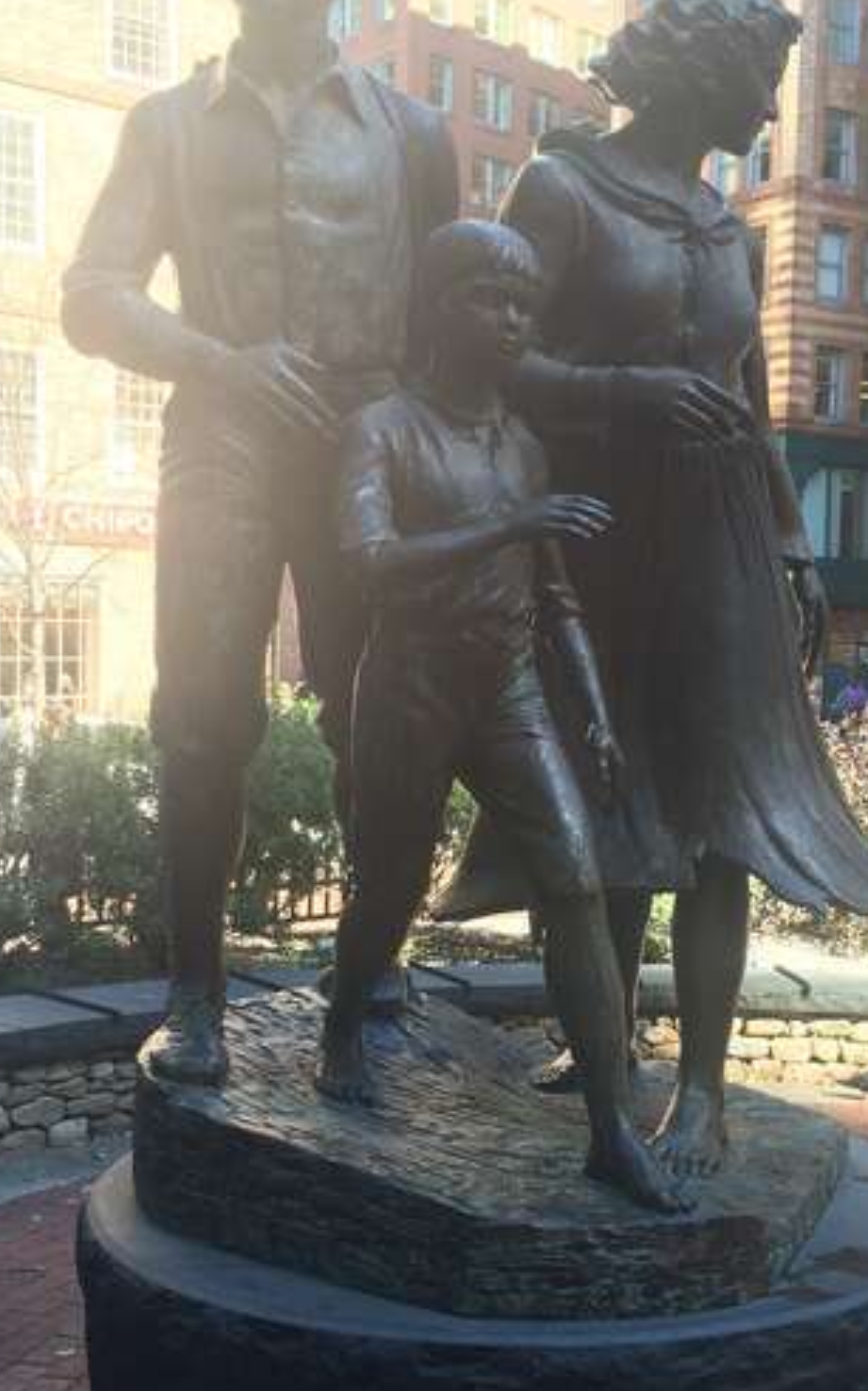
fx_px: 1895
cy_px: 744
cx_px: 577
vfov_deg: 40.3
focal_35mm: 50
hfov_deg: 25.7
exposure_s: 1/120
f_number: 2.2
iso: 40
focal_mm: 4.15
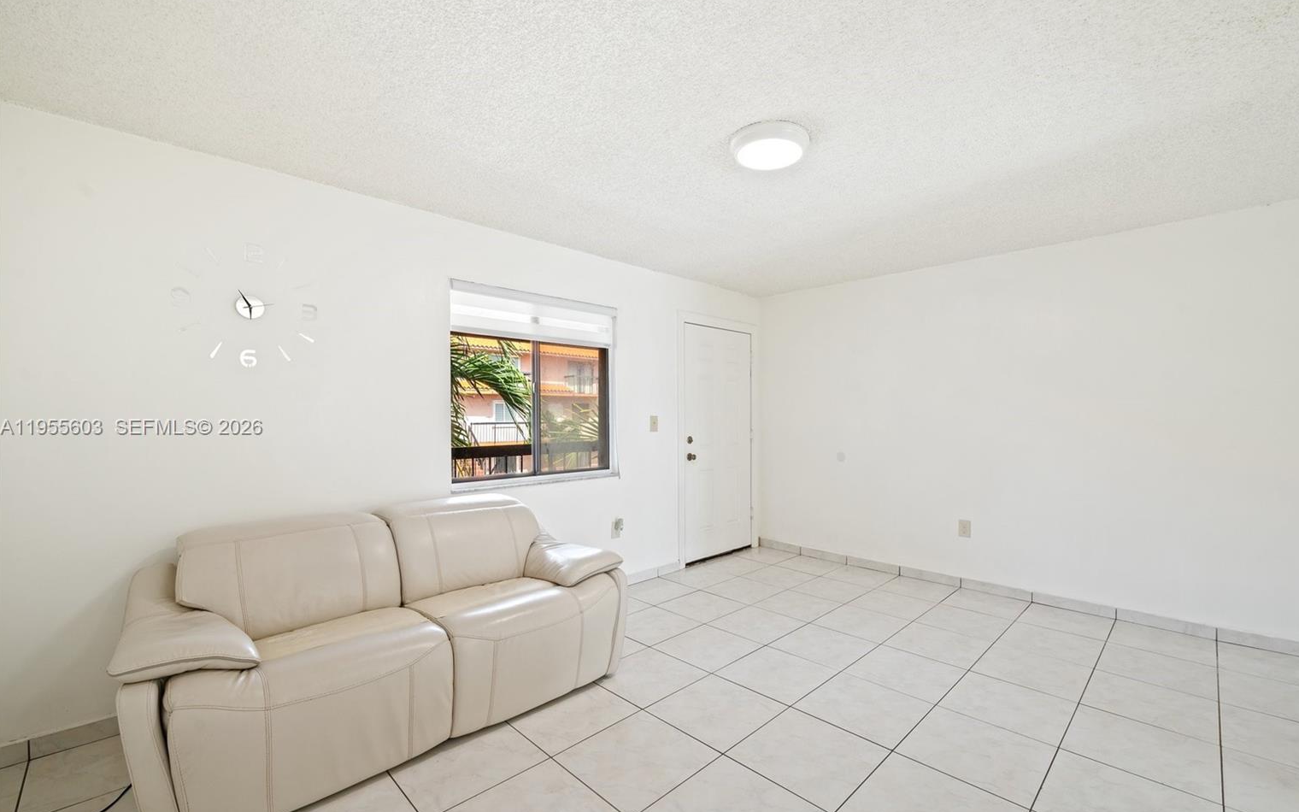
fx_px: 531
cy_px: 429
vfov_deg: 74.7
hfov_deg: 101.4
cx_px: 679
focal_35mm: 15
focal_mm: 14
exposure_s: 1/8
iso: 200
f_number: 8
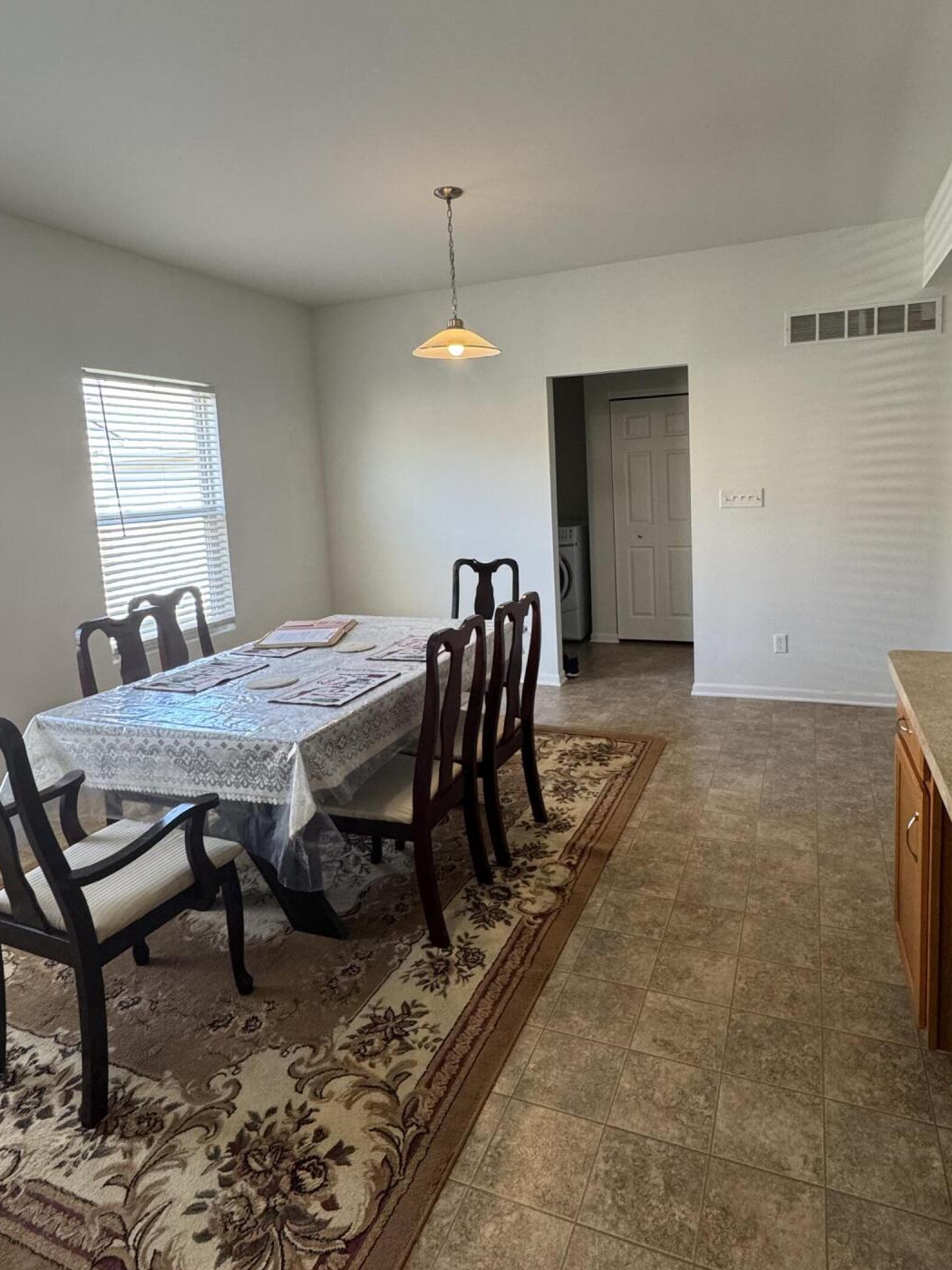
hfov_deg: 65.8
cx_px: 526
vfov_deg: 81.4
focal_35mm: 20
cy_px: 558
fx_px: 733
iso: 200
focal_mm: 2.22
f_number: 2.2
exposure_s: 1/120
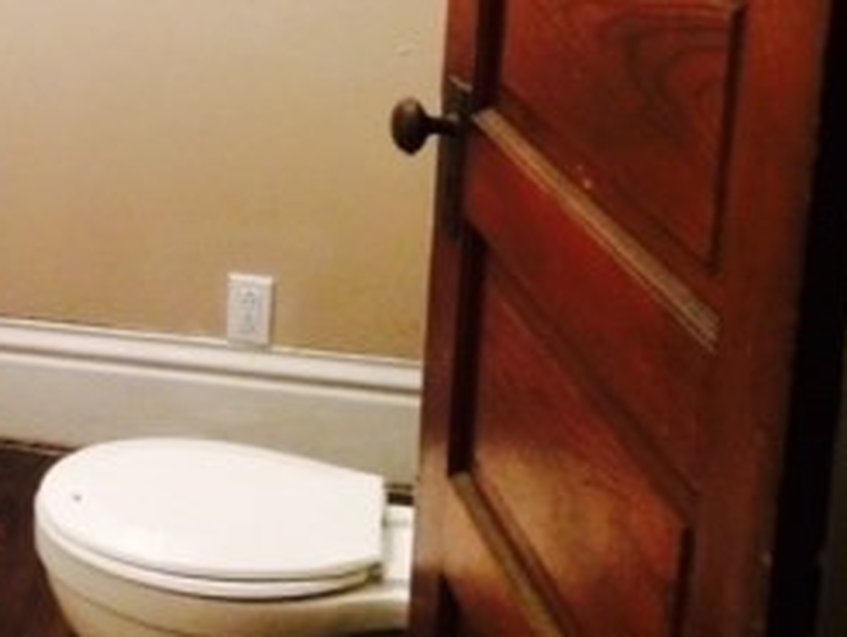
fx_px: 1910
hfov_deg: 23.4
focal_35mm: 78
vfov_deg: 18.4
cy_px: 0
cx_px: -103
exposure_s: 1/24
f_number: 2.2
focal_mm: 4.12
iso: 320
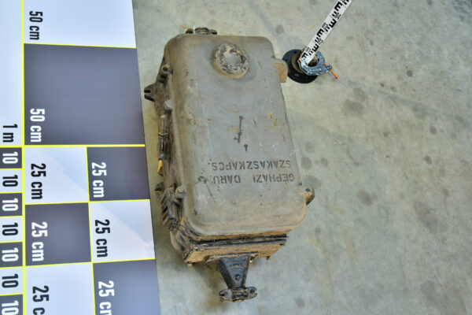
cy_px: 158
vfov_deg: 29.2
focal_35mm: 46
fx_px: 603
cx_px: 236
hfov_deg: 42.7
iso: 500
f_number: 5
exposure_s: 1/100
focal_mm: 46
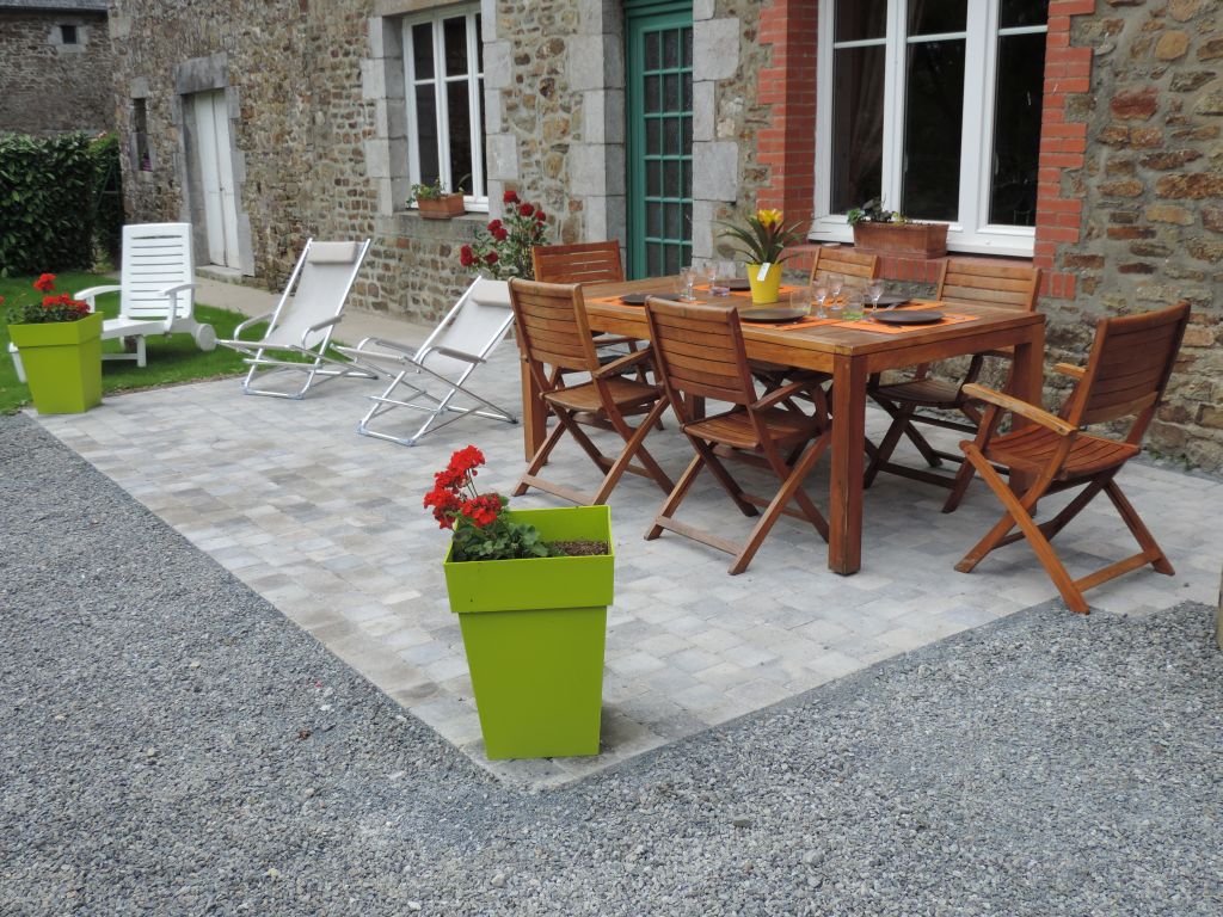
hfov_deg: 52.6
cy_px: 458
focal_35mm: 35
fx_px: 1237
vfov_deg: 40.7
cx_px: 612
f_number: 3.3
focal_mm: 6.2
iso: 80
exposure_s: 1/640
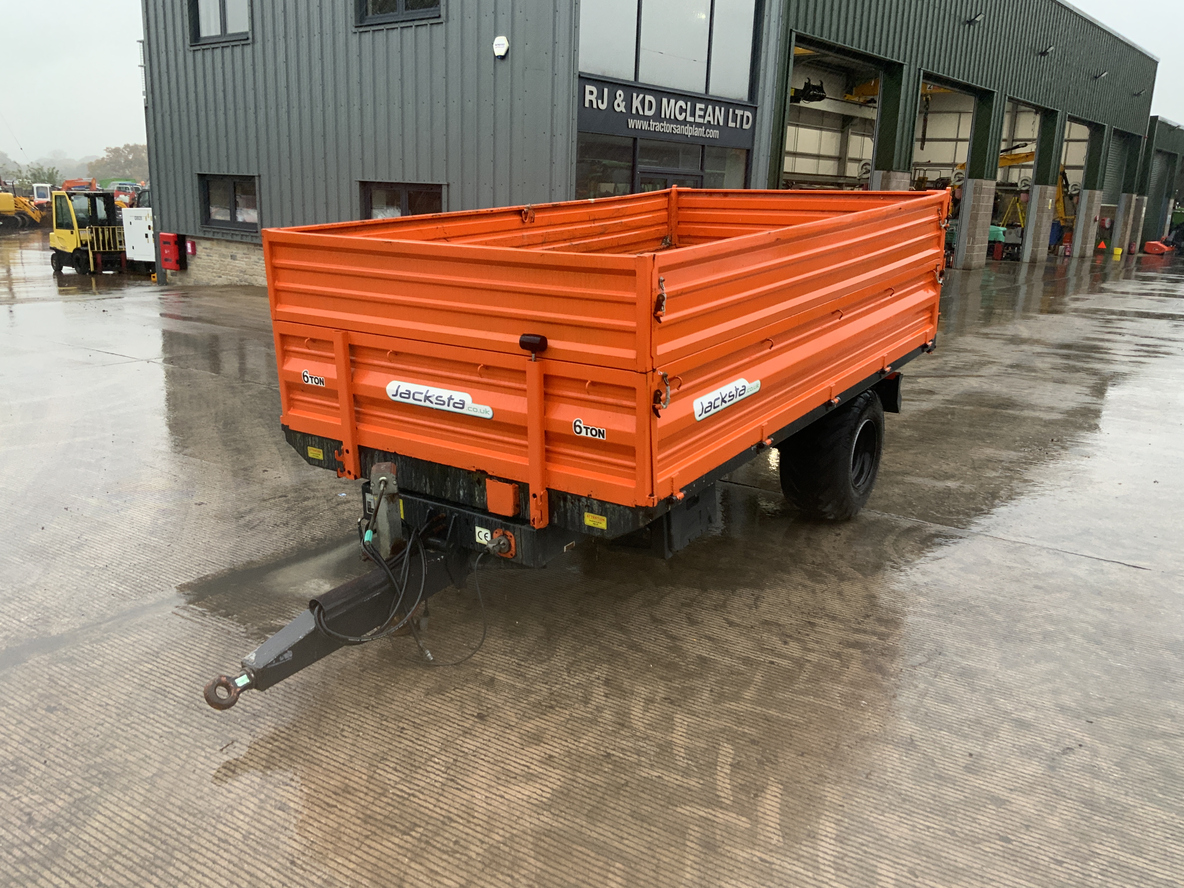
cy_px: 444
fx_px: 992
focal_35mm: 29
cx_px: 592
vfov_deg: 48.2
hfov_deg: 61.7
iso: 64
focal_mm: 3
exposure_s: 1/79
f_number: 1.8
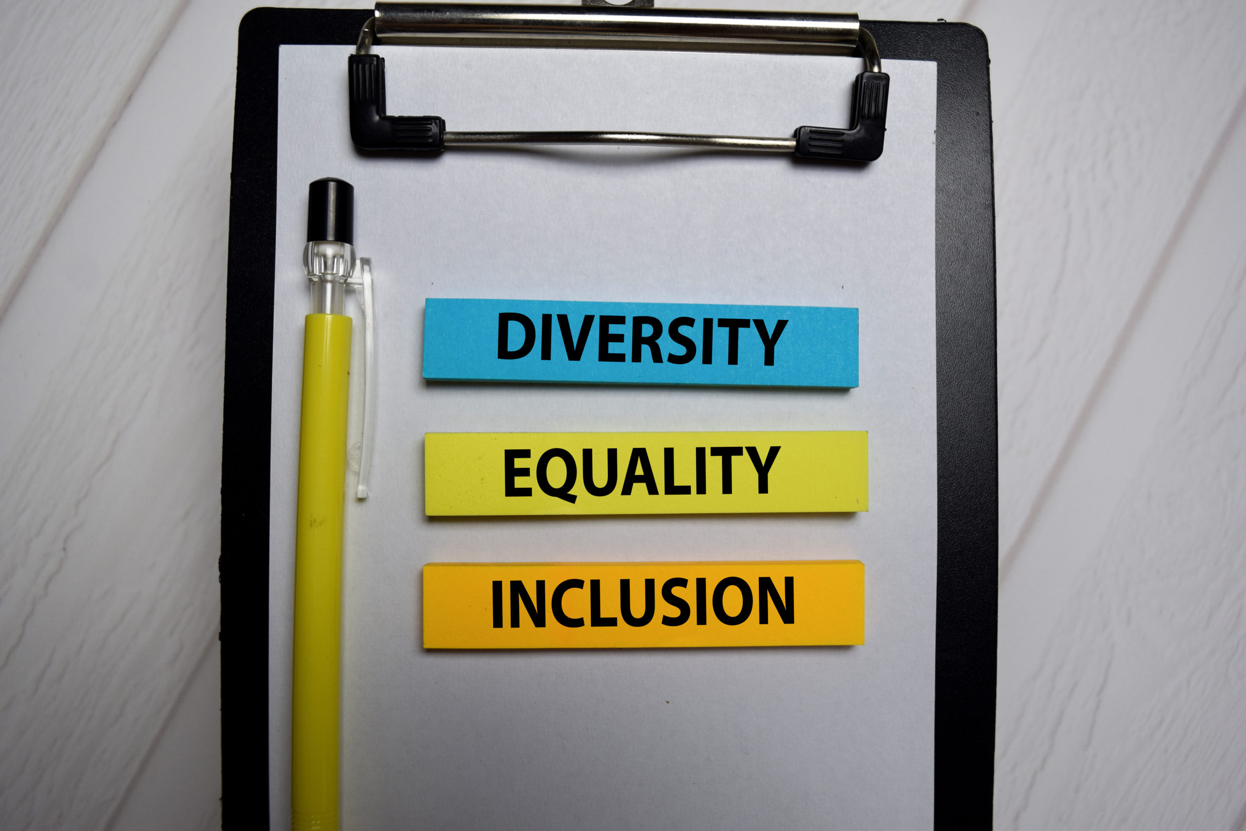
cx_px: 623
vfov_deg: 41.7
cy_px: 416
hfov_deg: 59.5
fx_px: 1090
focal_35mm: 32
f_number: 5.6
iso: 400
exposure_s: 1/40
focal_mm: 21
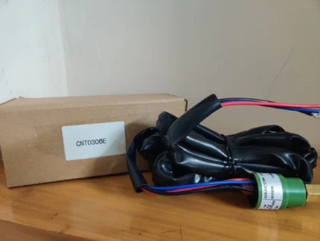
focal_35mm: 27
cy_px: 120
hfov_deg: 65.3
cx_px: 160
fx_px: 250
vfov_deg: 51.4
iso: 1600
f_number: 1.65
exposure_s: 1/20
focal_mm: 4.75
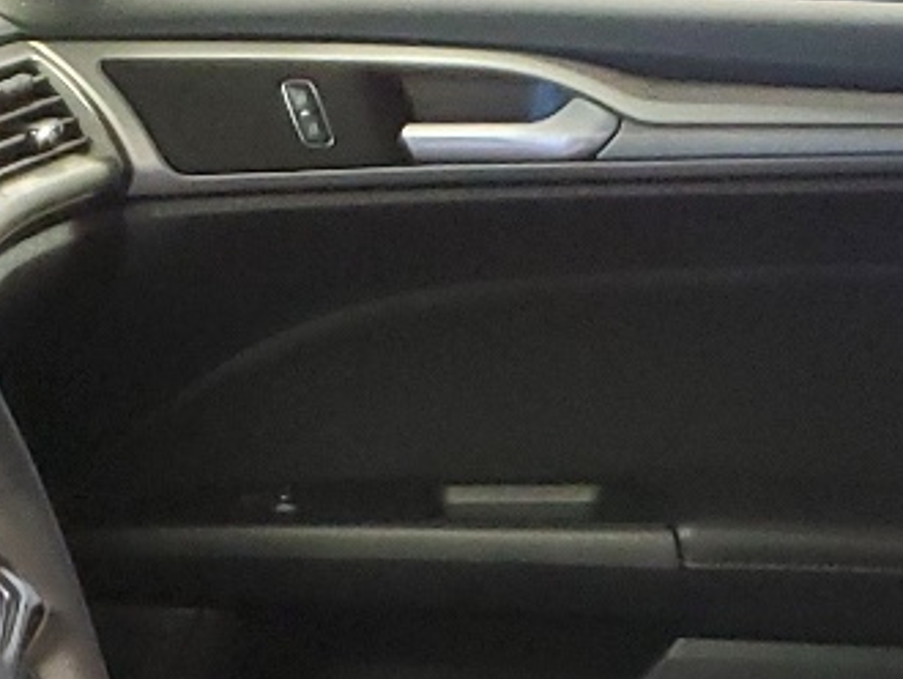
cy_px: 1284
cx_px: 268
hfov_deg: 15.6
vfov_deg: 10.9
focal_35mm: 126
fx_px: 3289
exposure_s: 1/30
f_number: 1.5
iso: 322
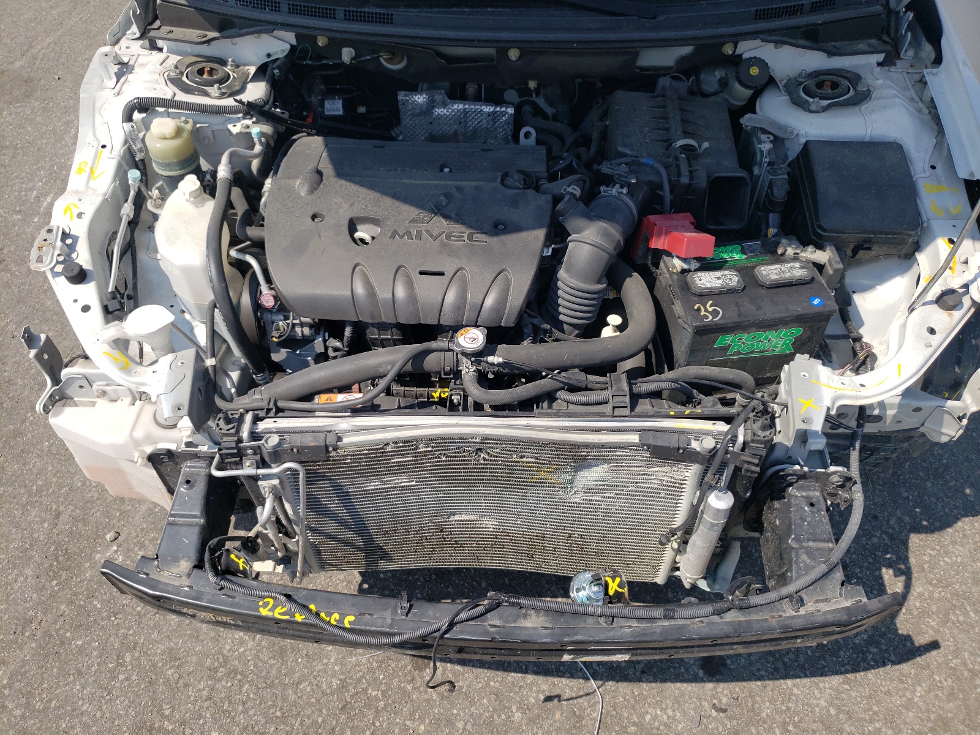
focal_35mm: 26
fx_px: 736
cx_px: 490
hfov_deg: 67.3
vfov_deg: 53.1
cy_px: 368
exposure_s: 1/3333
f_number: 1.5
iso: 50
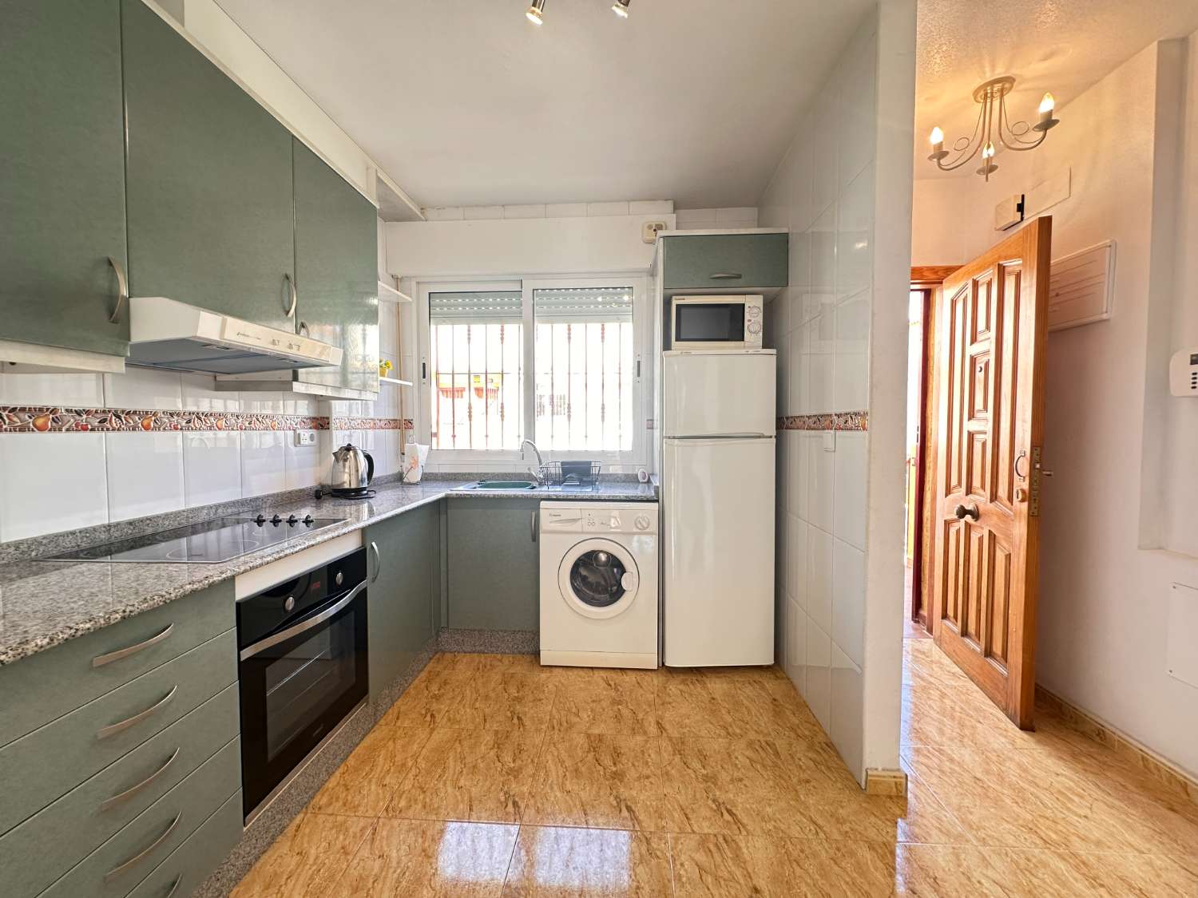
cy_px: 449
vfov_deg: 85.7
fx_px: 485
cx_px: 599
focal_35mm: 14
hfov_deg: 102.1
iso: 200
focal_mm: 2.22
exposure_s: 1/100
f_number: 2.2
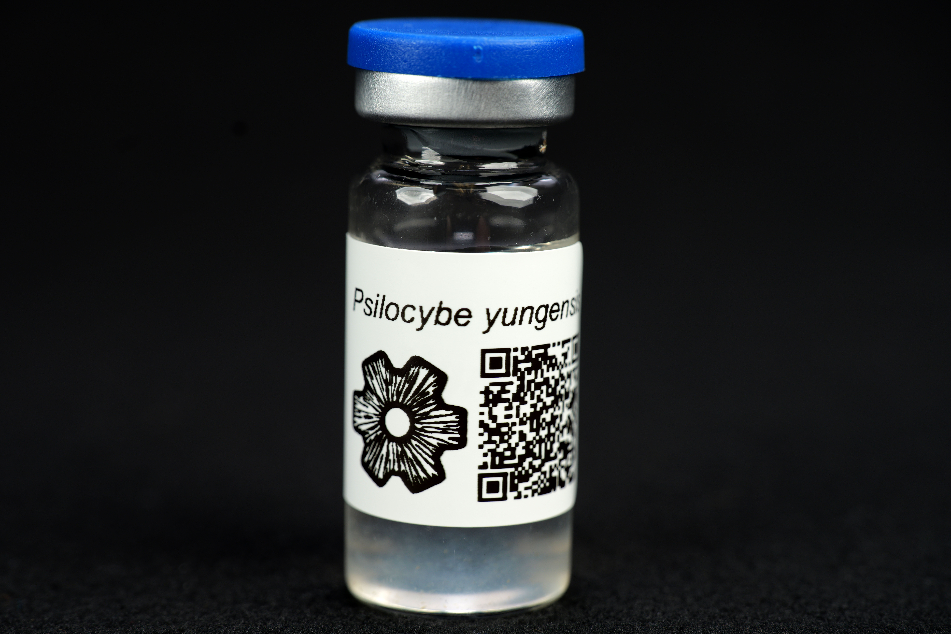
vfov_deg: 17.1
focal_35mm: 80
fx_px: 2113
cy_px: 317
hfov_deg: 25.4
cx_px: 476
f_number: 8
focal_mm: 80
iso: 100
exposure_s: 1/60
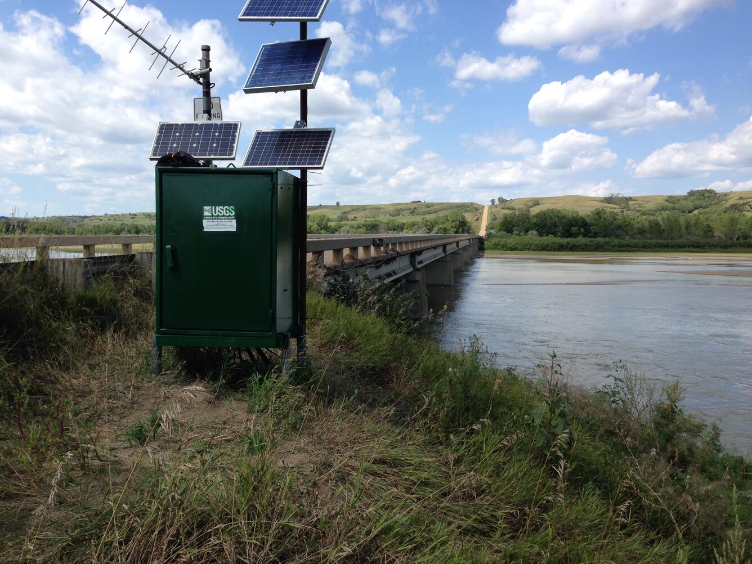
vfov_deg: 42.9
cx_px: 376
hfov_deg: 55.4
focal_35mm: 33
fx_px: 717
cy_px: 282
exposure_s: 1/1232
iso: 50
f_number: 2.4
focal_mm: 4.12
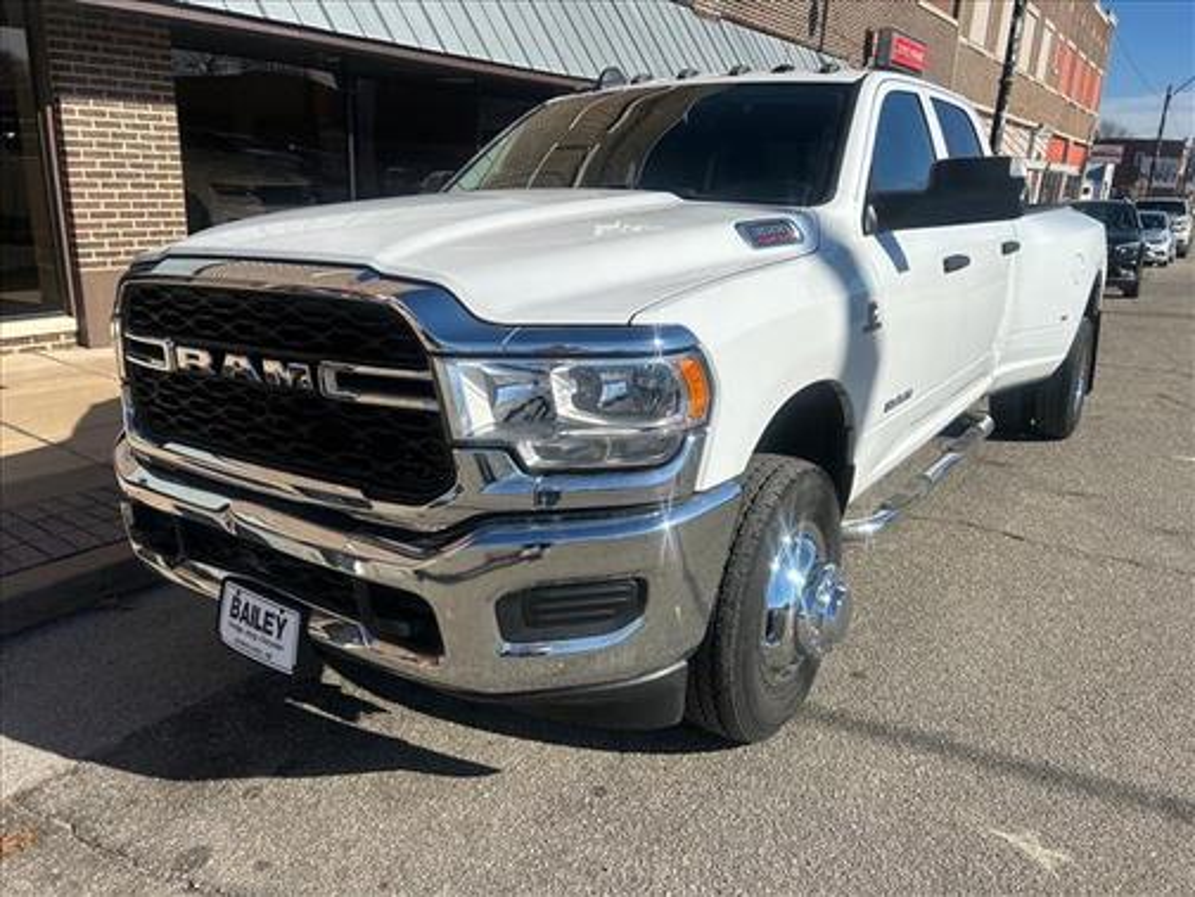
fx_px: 898
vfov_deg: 53.1
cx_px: 598
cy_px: 448
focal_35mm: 26
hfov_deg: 67.3
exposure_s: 1/6211
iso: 50
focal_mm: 5.7
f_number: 1.5
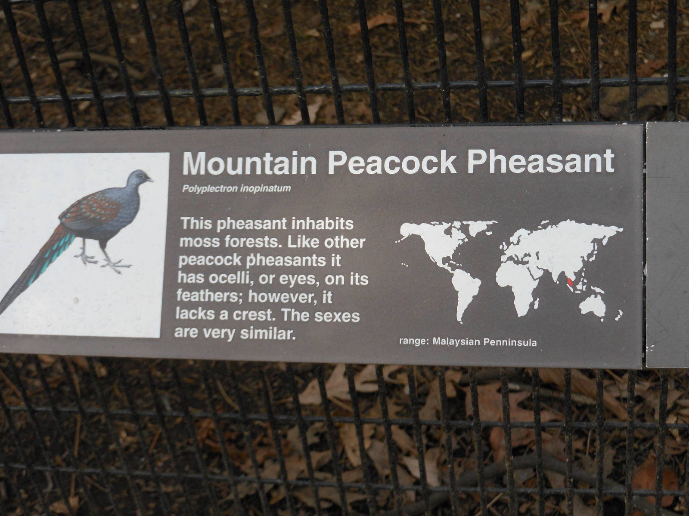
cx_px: 344
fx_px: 1254
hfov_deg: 30.7
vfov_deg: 23.3
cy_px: 258
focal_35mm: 63
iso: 250
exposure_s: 1/125
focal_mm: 11.2
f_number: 5
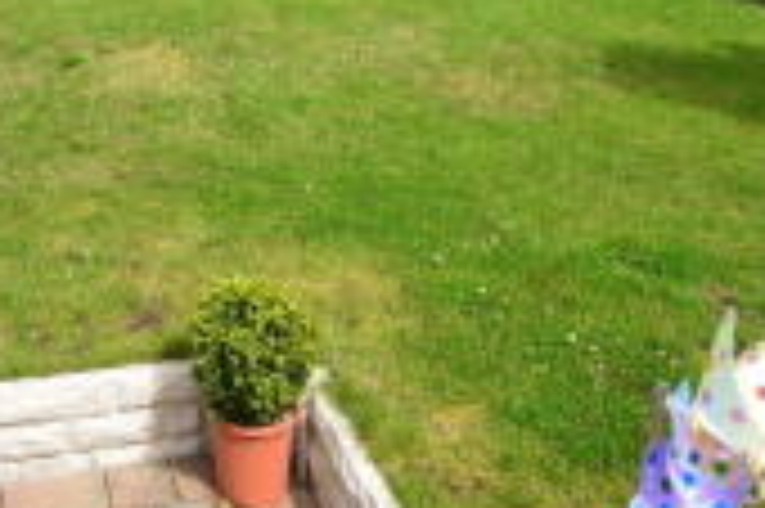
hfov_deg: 44.2
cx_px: 153
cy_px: -160
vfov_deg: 26.7
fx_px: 892
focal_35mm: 42
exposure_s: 1/400
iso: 400
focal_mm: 10
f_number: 11
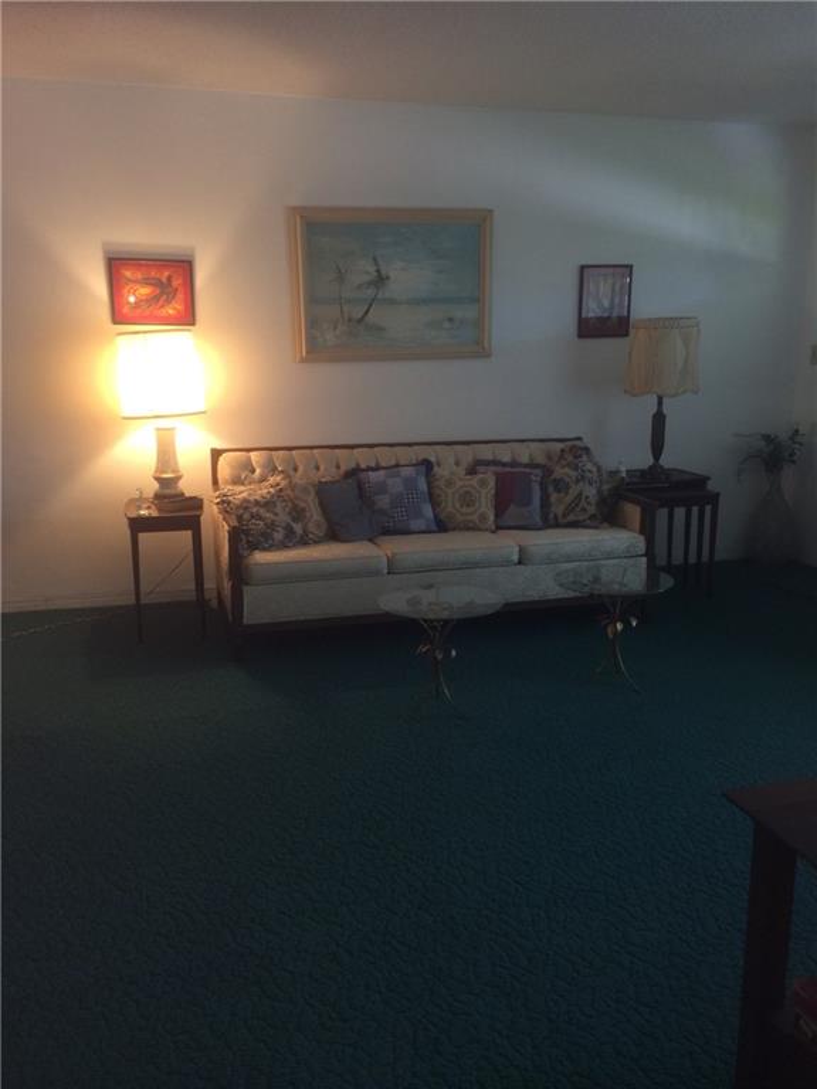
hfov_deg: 46.8
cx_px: 408
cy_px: 544
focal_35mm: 30
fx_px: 944
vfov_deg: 60.0
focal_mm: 4.12
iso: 64
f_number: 2.2
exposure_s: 1/30
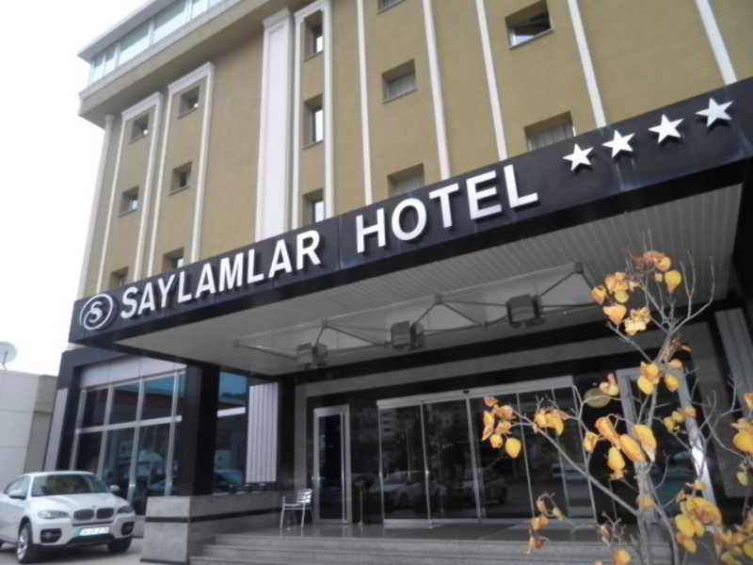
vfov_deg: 56.8
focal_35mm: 24
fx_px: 522
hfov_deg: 71.6
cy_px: 282
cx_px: 376
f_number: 3.3
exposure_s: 1/30
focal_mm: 4.3
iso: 160
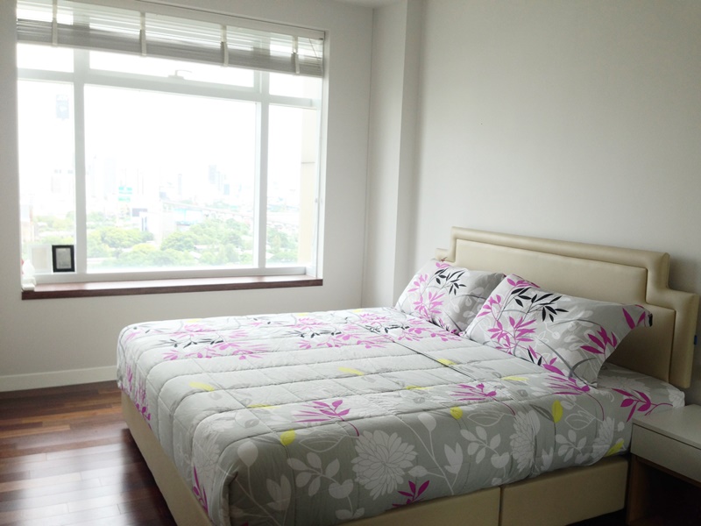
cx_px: 350
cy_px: 263
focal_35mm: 33
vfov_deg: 42.9
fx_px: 668
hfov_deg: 55.4
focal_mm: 4.12
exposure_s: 1/120
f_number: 2.4
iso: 80
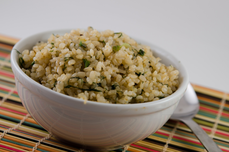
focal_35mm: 112
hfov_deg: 18.2
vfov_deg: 12.1
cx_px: 114
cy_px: 76
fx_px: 714
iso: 200
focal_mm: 75
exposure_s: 1/125
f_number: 5
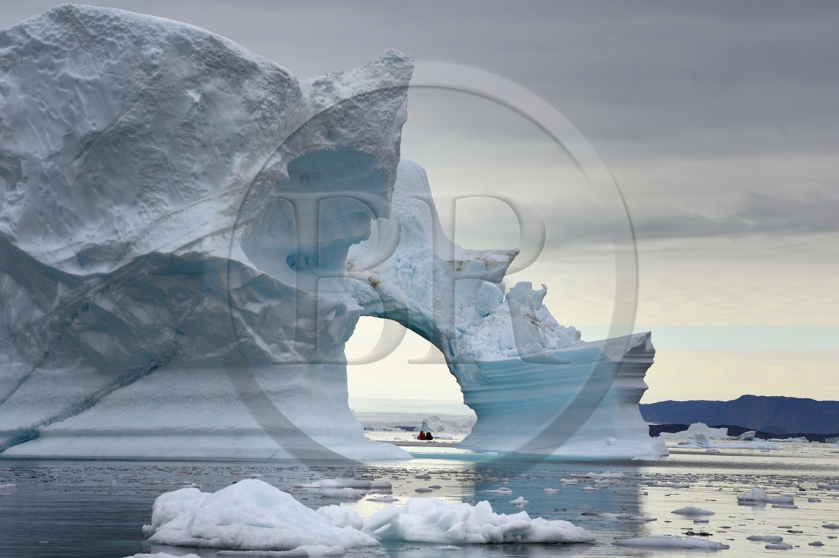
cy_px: 279
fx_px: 2794
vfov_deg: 11.4
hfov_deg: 17.1
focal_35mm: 120
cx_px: 420
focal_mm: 120
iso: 400
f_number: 10
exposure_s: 1/640
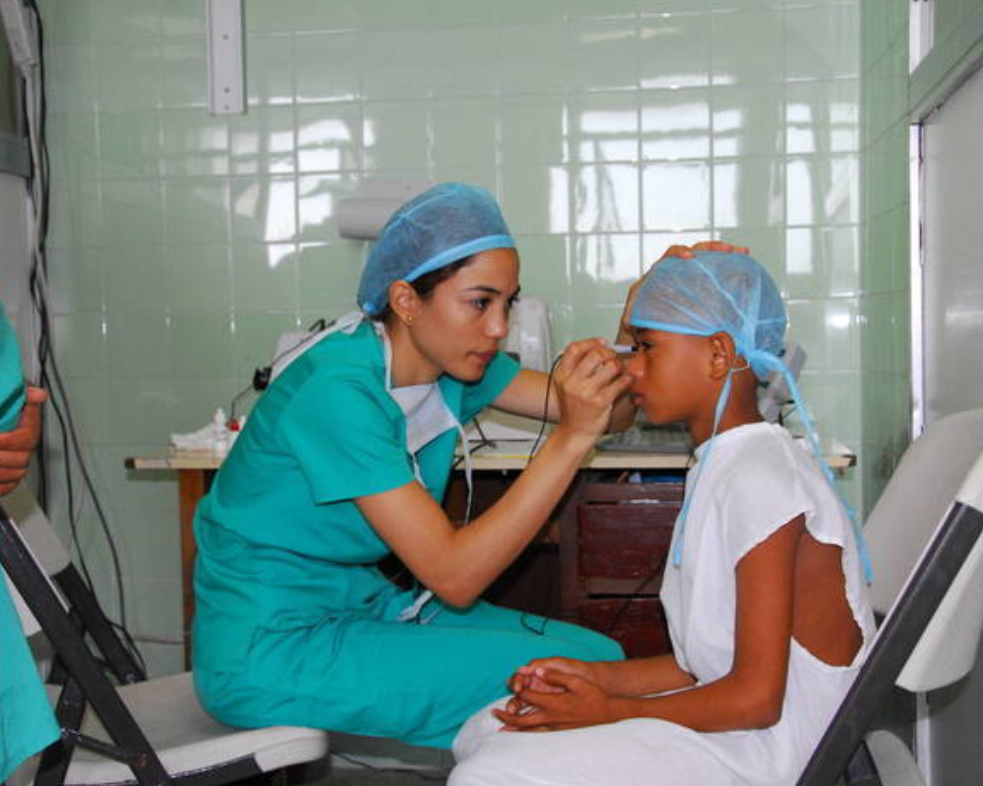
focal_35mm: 48
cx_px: 476
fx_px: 1397
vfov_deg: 31.5
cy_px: 388
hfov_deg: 38.8
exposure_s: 1/125
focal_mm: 28
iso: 800
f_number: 5
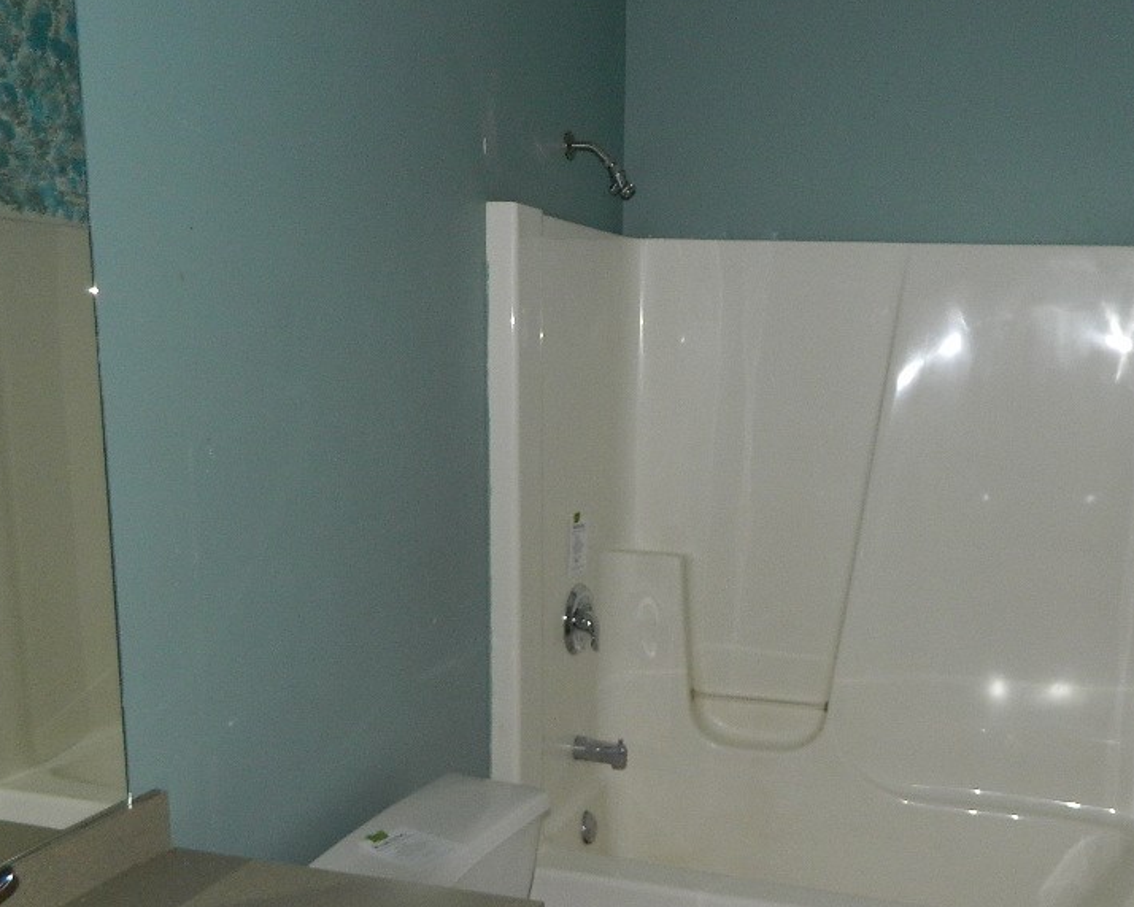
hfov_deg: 50.9
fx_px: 1175
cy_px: 577
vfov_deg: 41.9
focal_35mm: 35
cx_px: 726
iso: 200
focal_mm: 4.5
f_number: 3.1
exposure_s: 1/30
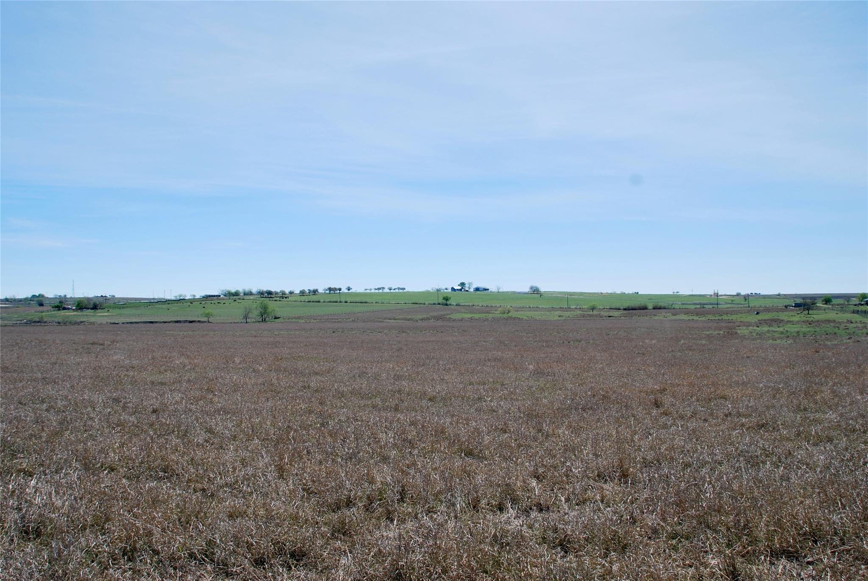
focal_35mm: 27
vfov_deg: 48.0
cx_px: 434
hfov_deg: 67.3
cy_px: 290
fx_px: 652
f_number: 8
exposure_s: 1/250
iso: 100
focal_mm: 18
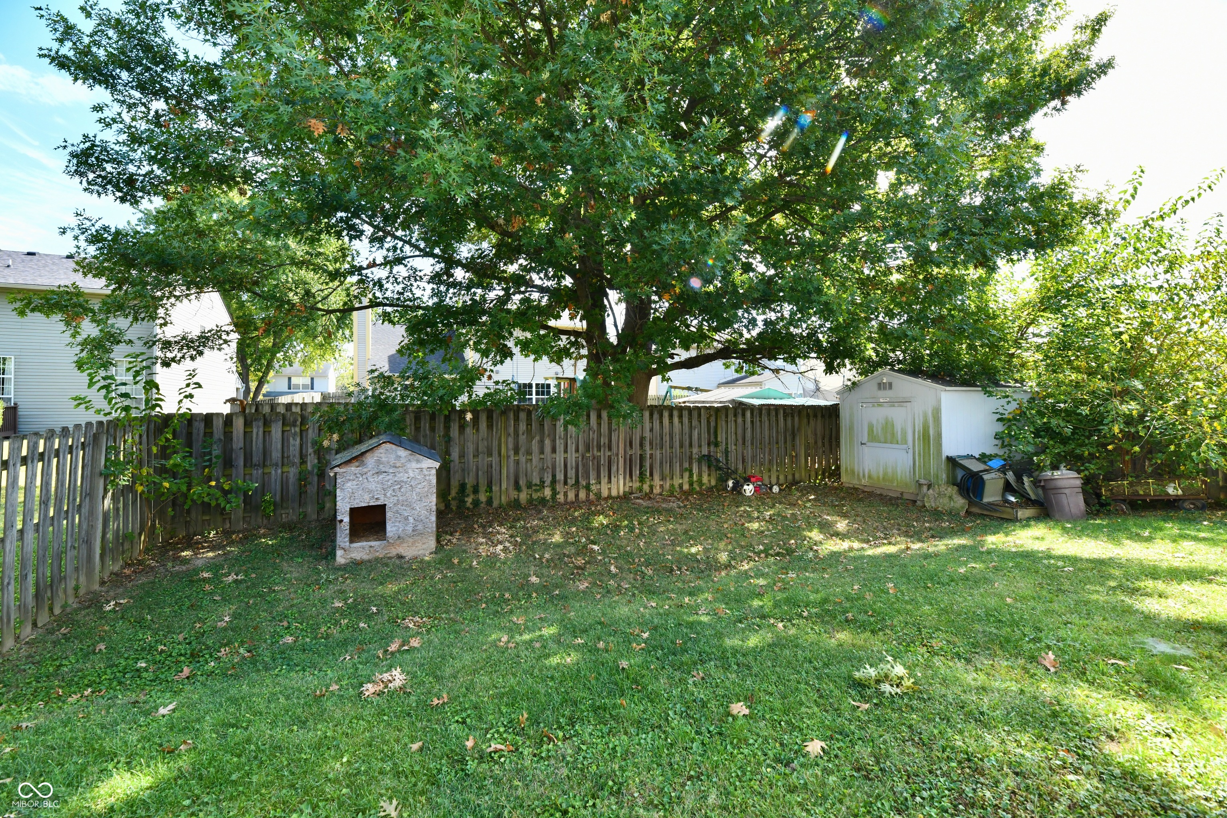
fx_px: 477
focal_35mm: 14
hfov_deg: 104.3
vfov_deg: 81.2
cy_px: 409
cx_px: 614
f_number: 9
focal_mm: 14
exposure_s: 1/320
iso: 640
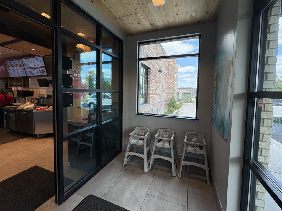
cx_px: 145
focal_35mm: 15
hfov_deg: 98.1
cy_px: 99
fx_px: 122
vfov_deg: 81.6
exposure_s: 1/113
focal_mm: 2.22
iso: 40
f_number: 2.2
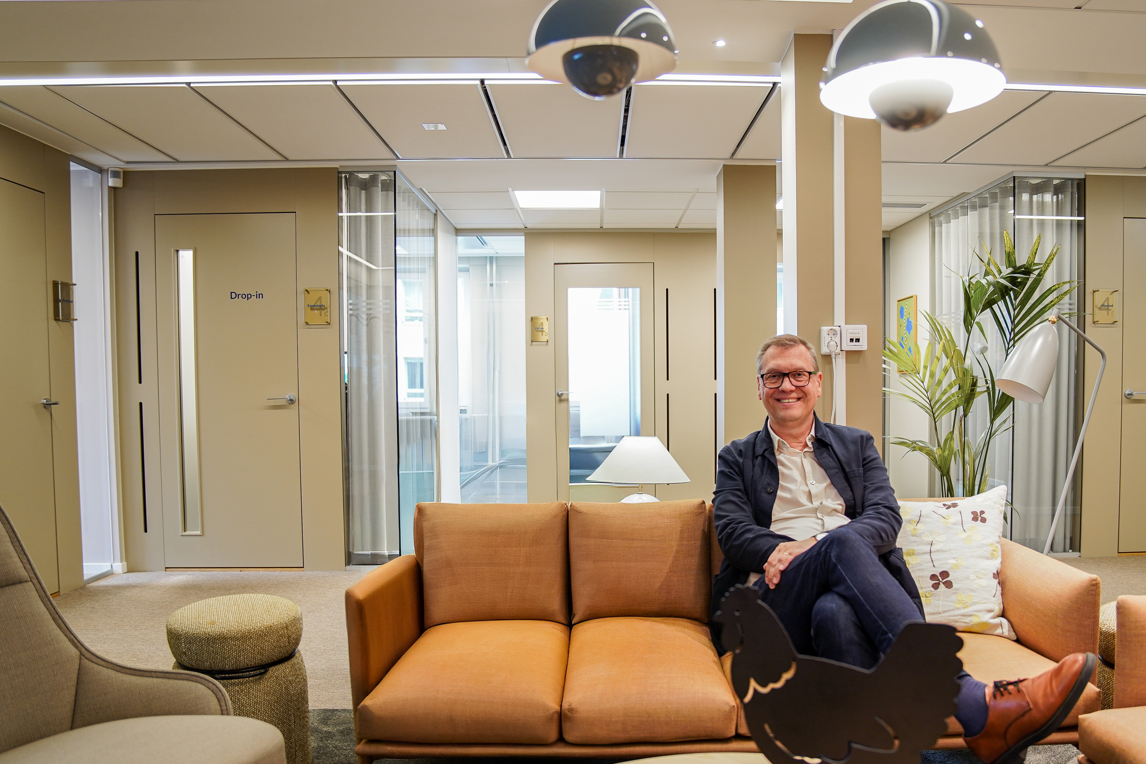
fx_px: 891
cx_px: 640
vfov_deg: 46.3
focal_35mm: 28
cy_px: 437
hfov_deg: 65.3
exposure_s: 1/30
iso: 500
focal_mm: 24
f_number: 2.8
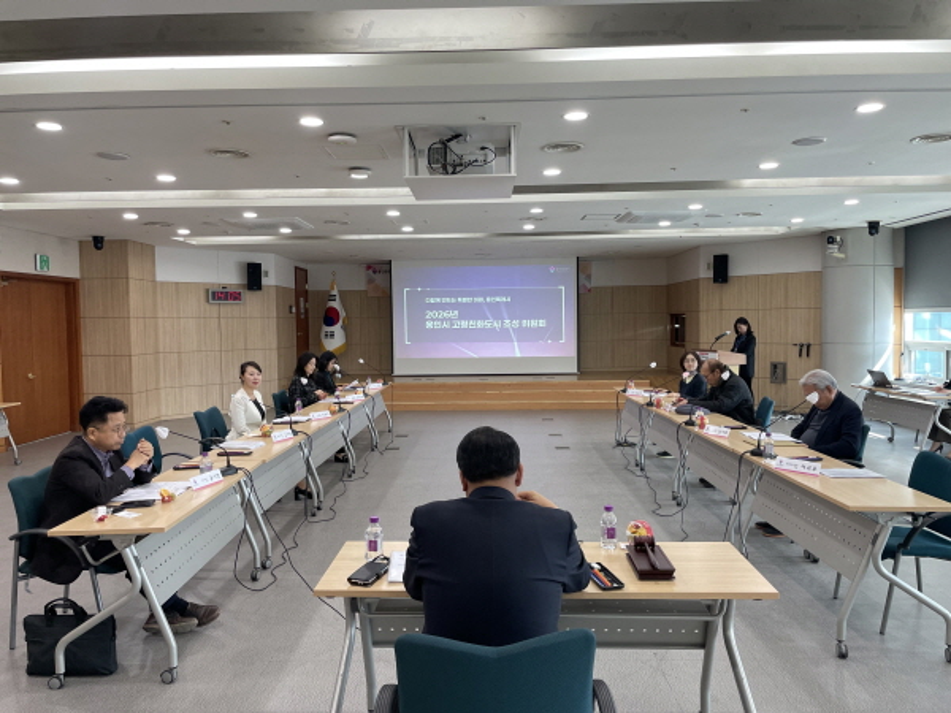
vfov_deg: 53.1
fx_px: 714
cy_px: 356
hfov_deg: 67.3
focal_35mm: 26
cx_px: 476
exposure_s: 1/120
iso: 125
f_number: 1.6
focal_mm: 4.2
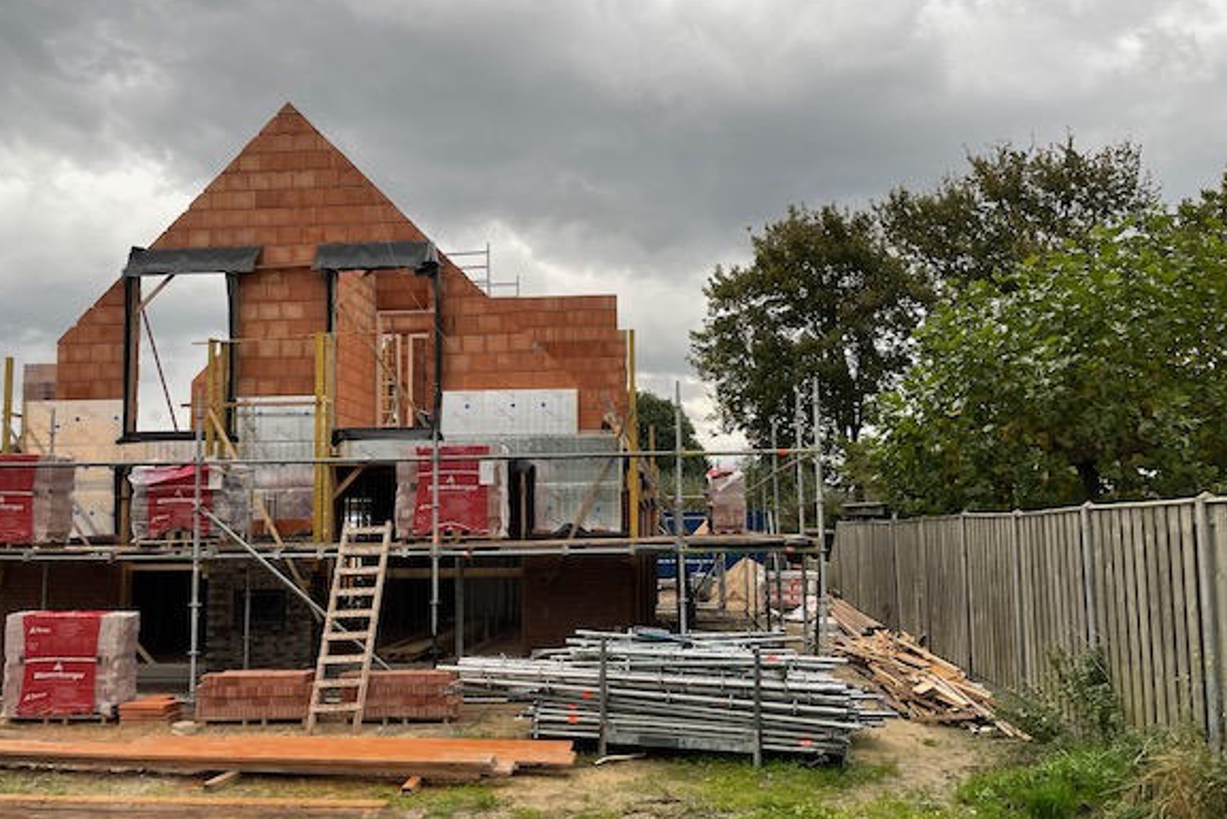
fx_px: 1023
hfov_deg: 61.8
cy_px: 449
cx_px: 566
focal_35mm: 30
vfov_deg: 43.6
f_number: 1.6
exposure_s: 1/212
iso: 32
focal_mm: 4.2
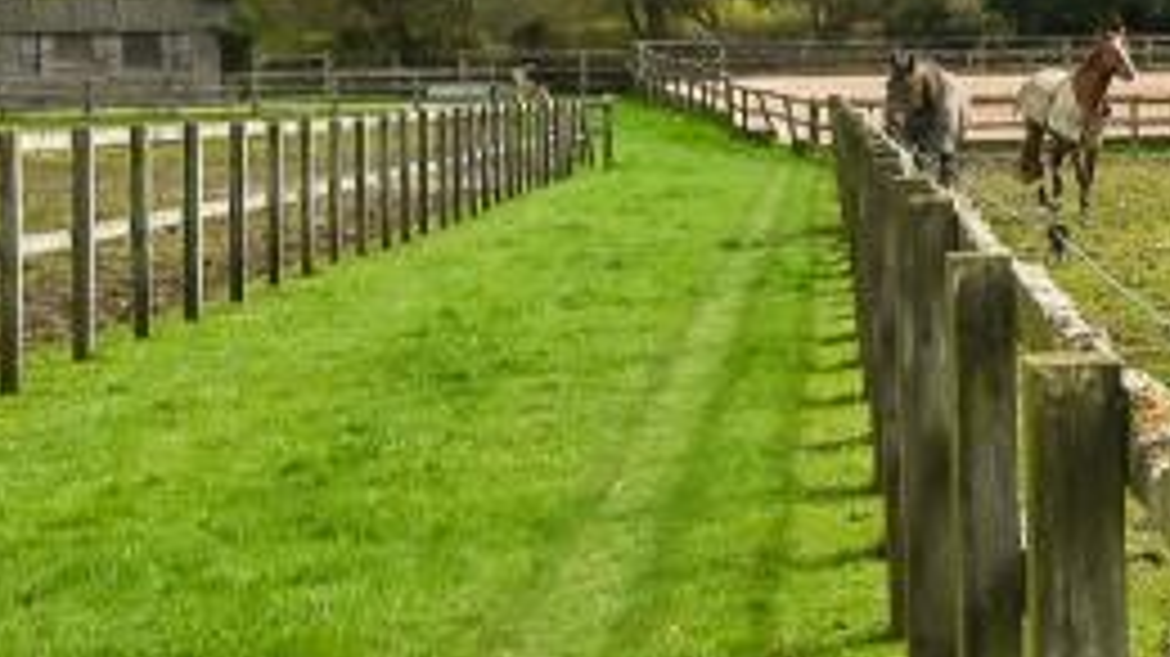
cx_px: 2277
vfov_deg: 11.4
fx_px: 3258
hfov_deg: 16.2
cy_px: -36
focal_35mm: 105
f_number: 9
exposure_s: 1/2000
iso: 320
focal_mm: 25.5
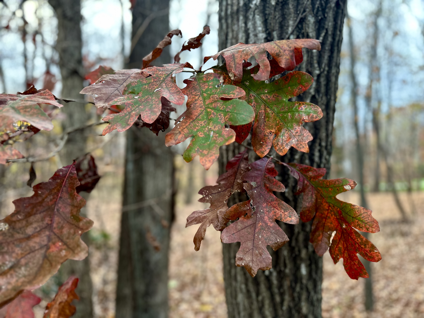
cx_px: 212
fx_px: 294
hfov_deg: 71.6
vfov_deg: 56.8
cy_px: 159
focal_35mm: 24
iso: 250
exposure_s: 1/60
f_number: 1.78
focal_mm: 6.86
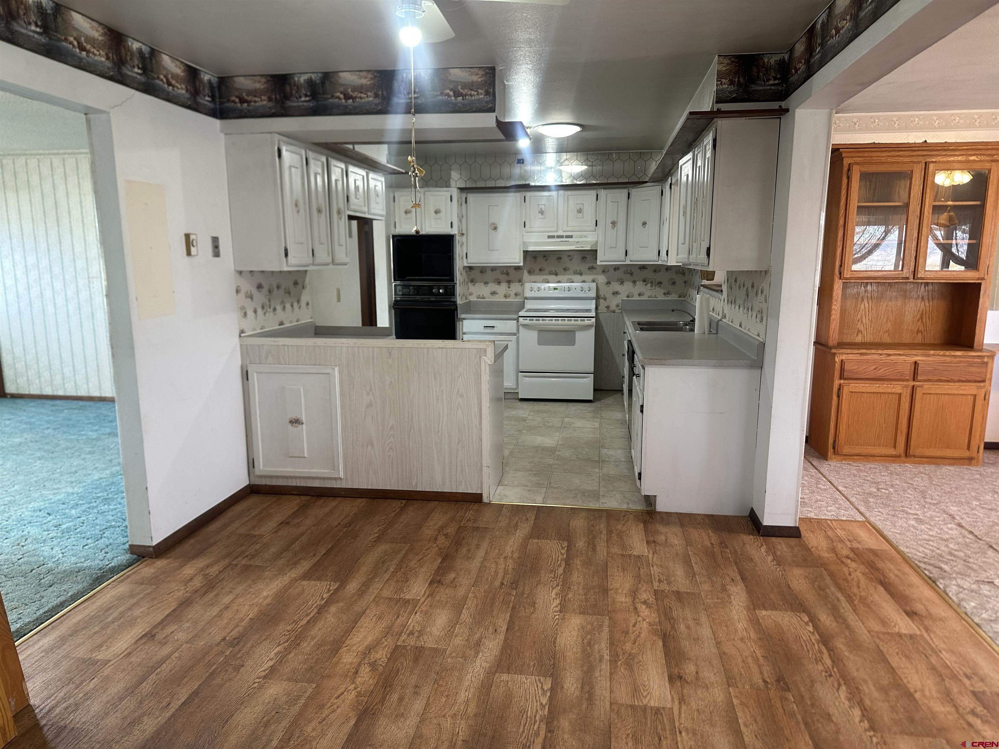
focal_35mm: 24
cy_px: 374
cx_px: 500
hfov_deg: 71.6
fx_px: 693
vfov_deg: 56.8
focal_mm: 6.86
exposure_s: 1/60
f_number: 1.78
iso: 125
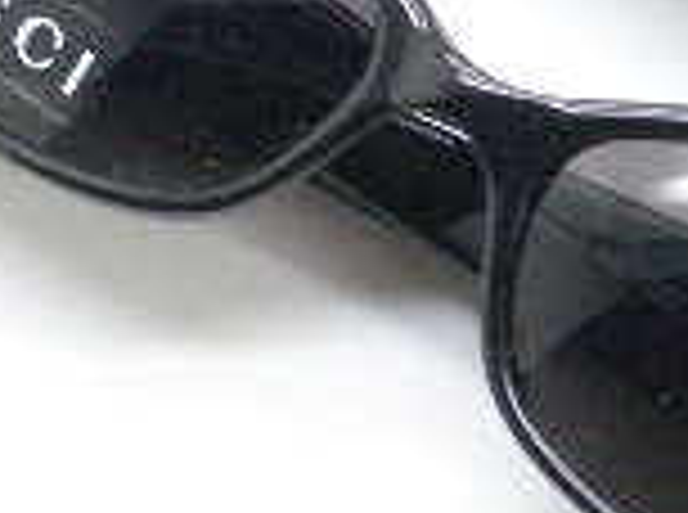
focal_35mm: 260
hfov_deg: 7.6
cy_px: -45
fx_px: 5155
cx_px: 688
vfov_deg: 5.7
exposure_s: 1/50
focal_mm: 10.2
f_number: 3.5
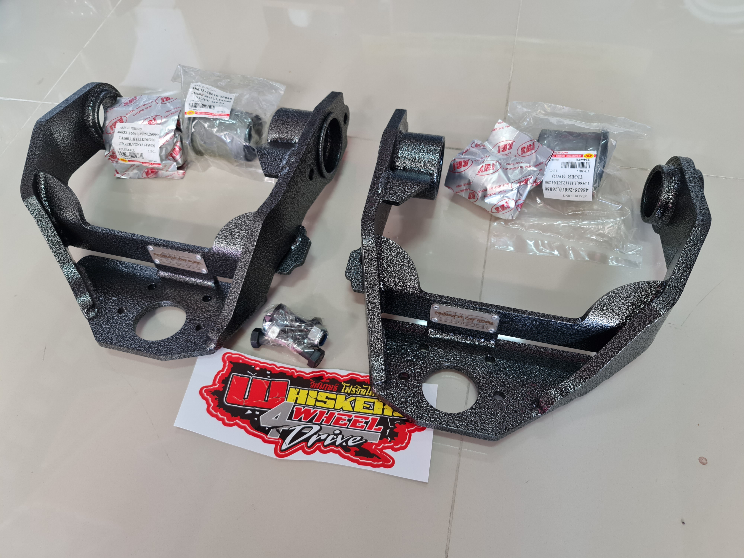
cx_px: 372
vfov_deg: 54.9
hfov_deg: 69.4
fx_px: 537
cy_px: 279
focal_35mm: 25
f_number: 1.8
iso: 250
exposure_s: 1/100
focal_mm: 7
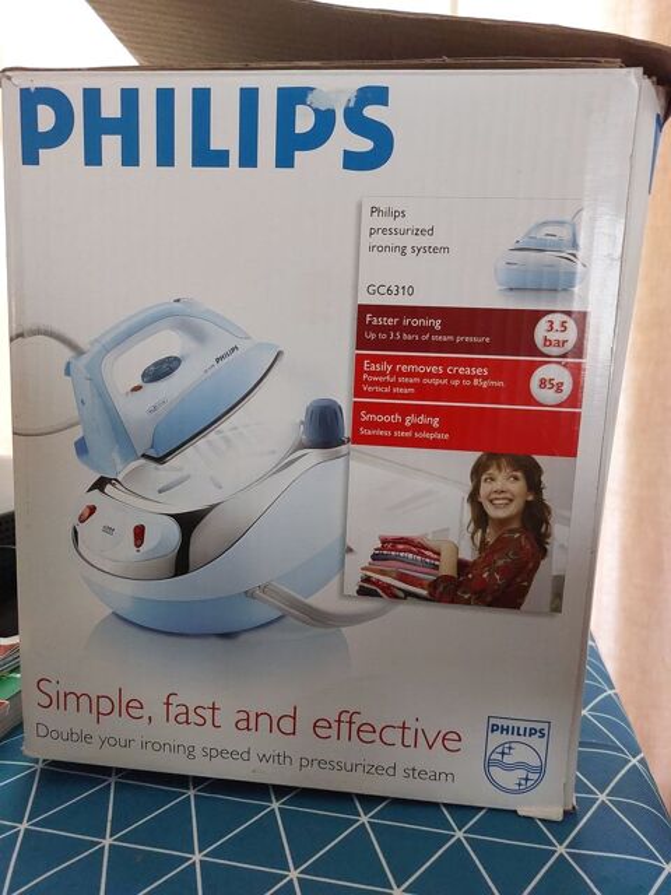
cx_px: 336
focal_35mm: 25
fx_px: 646
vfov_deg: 69.4
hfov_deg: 54.9
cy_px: 448
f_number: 1.8
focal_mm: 5.23
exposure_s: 1/25
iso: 1000
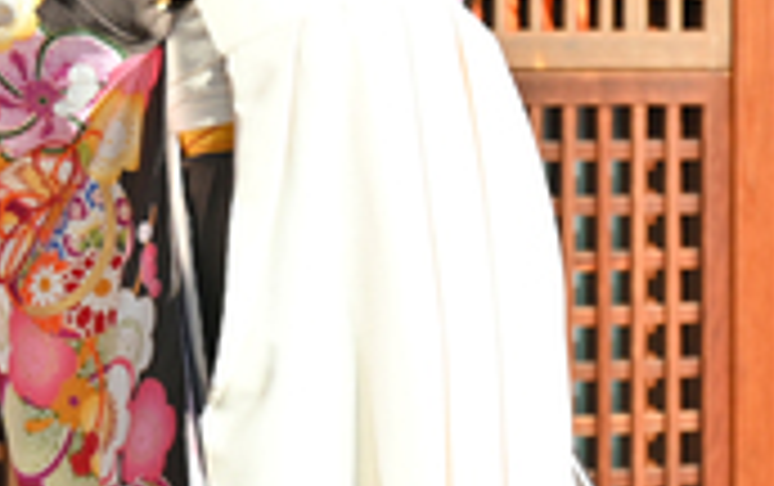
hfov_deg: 4.4
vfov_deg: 2.8
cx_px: -338
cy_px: -302
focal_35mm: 472
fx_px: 9969
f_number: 6.3
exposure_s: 1/500
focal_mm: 135
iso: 280
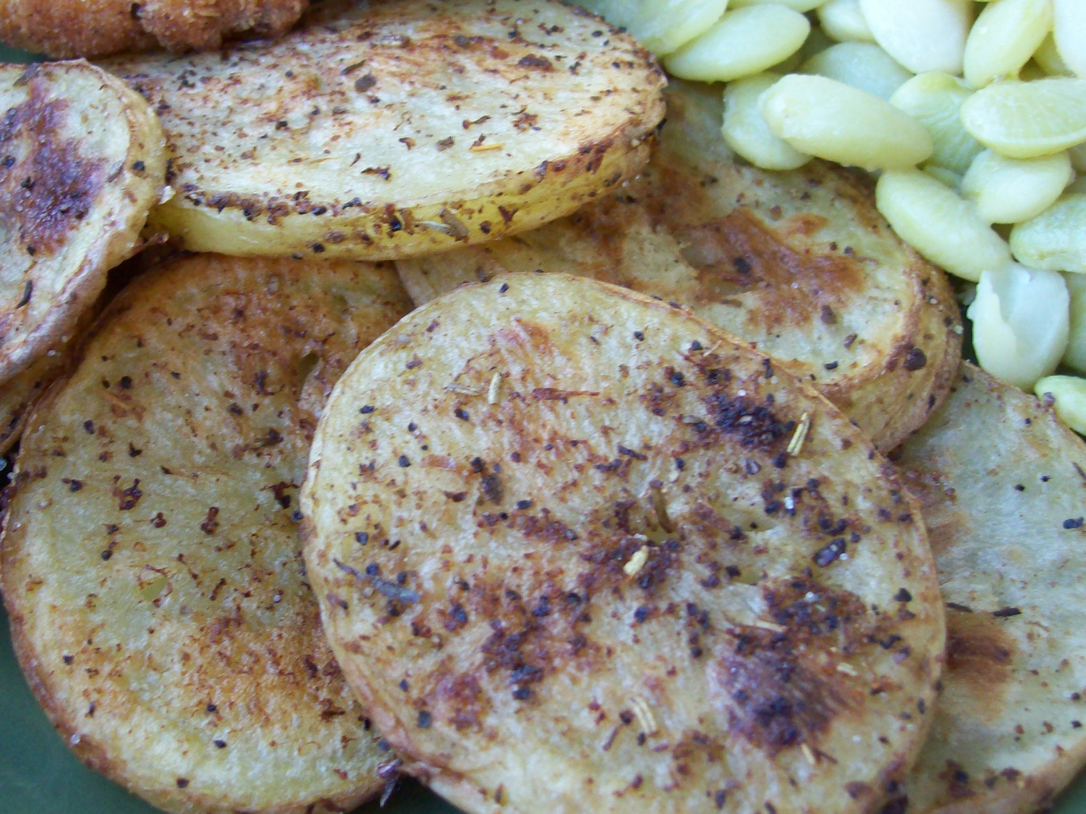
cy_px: 371
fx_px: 1411
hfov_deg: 41.8
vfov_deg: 32.1
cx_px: 419
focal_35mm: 45
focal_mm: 6
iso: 160
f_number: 2.7
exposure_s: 1/23.3
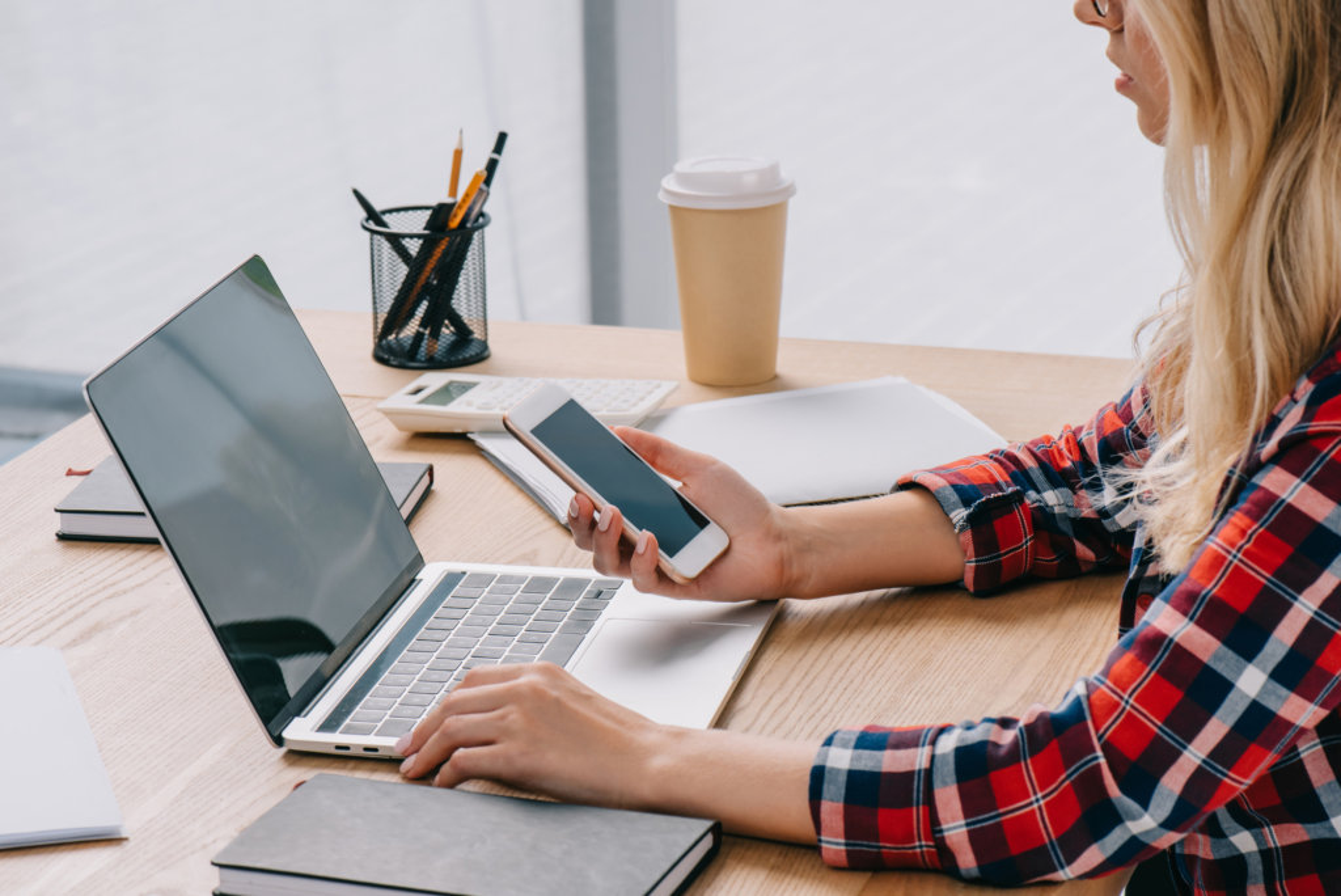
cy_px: 448
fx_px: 3913
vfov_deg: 13.1
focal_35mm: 105
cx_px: 670
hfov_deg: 19.4
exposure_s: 1/200
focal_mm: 105
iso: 400
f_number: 11
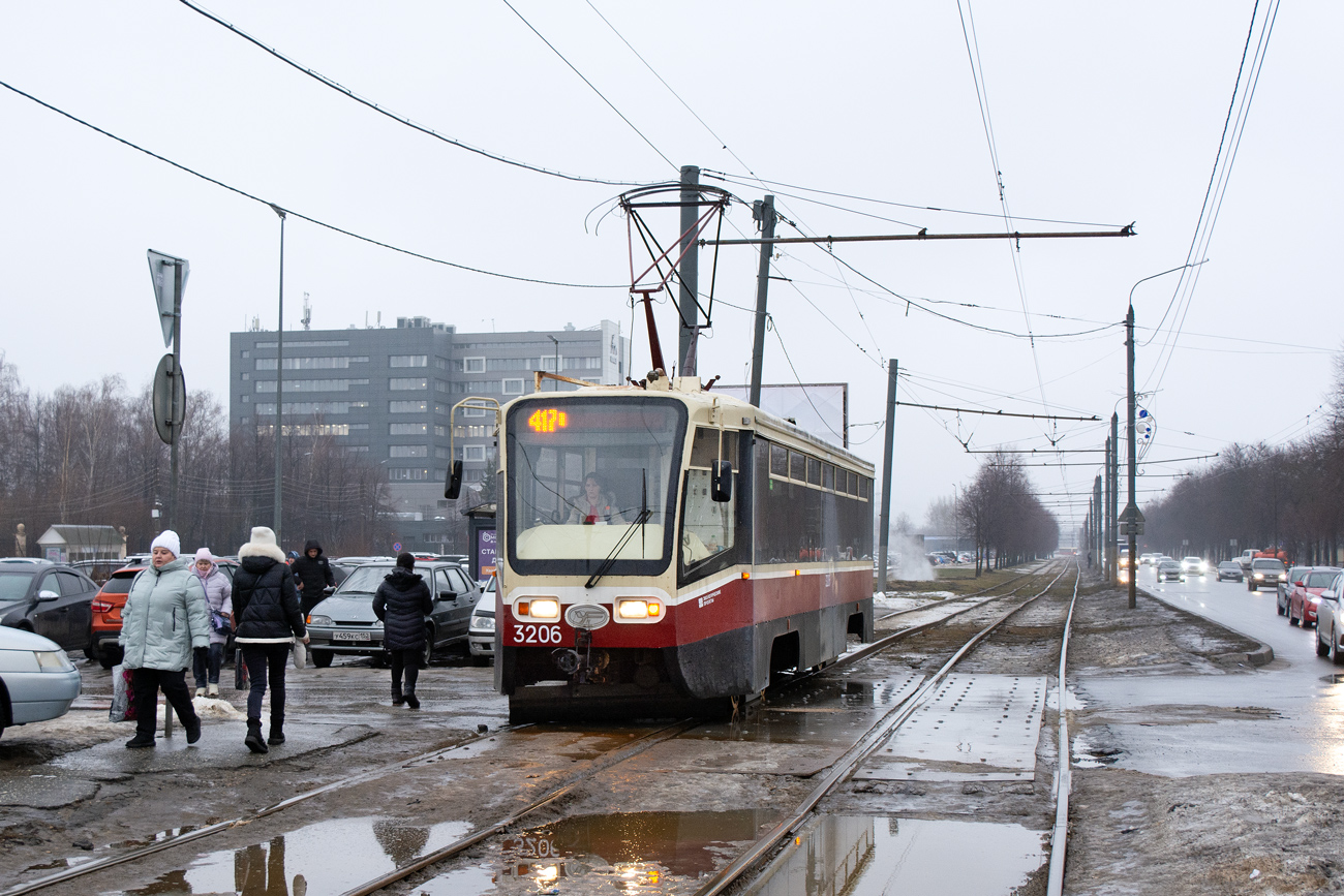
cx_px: 672
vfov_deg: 31.9
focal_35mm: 42
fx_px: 1568
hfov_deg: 46.4
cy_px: 448
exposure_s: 1/125
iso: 400
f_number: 5.6
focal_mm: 28
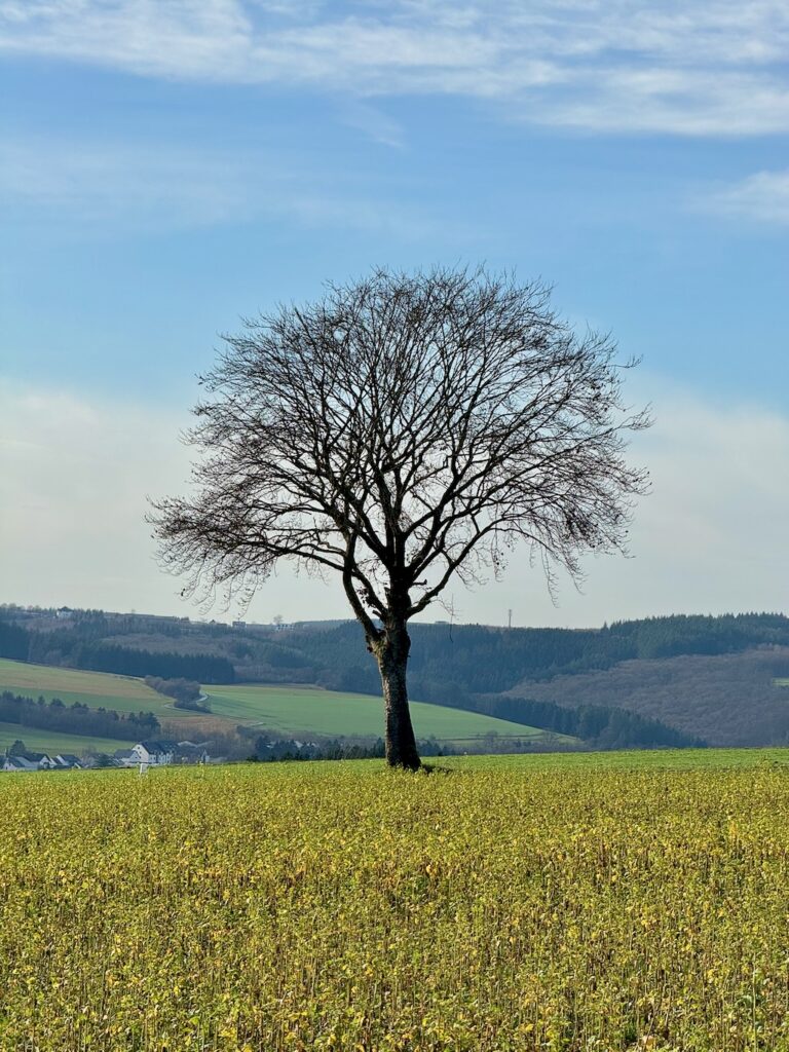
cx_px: 394
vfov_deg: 16.4
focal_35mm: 120
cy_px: 526
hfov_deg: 12.3
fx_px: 3647
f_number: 2.8
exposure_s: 1/1546
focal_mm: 15.66
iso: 50
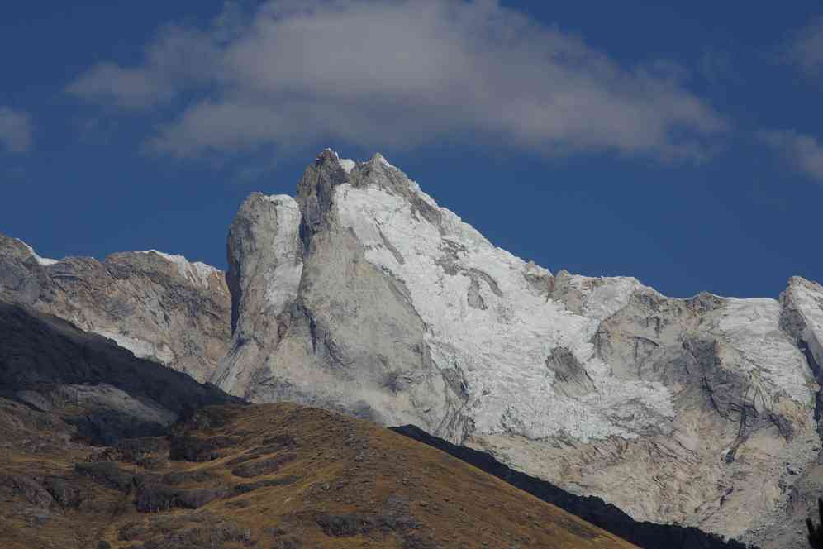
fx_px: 6538
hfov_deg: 7.2
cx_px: 412
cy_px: 274
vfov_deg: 4.8
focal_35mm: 286
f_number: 11
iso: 200
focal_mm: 190
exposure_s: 1/320
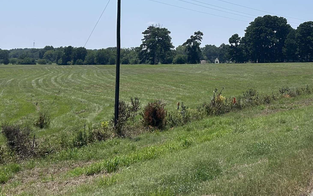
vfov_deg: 22.2
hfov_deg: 35.0
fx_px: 495
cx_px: 185
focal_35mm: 58
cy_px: 49
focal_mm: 5.7
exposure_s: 1/6579
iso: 50
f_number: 1.5
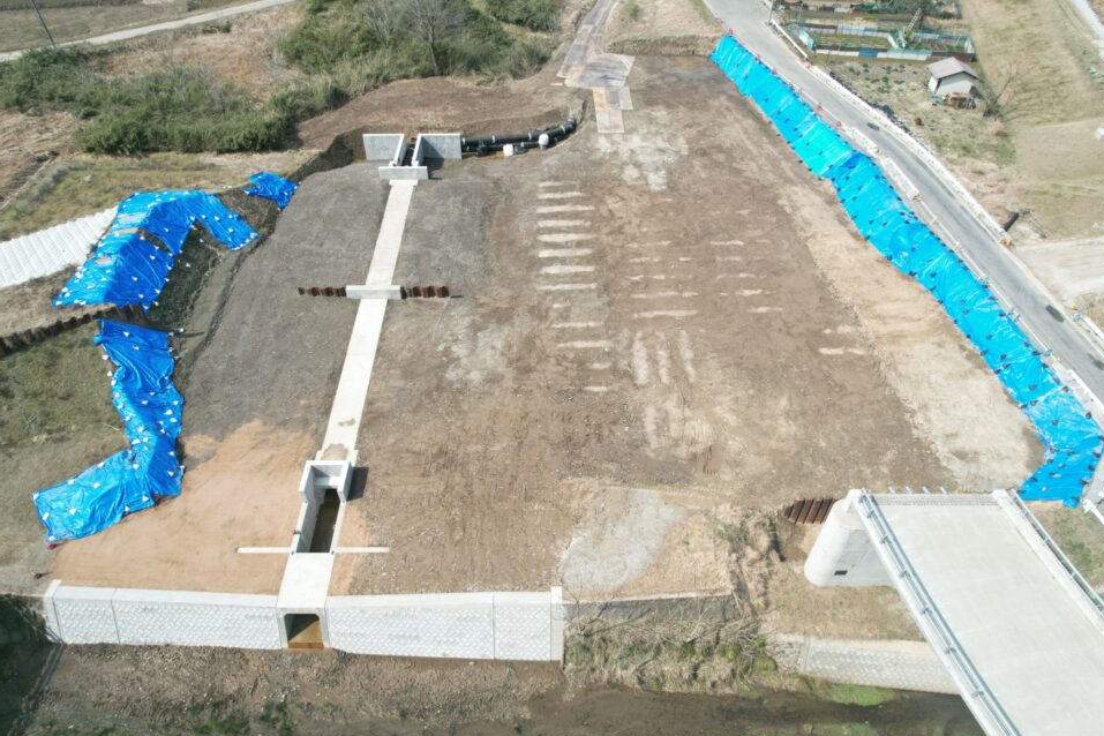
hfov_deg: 76.1
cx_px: 559
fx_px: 705
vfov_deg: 55.1
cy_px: 366
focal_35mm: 23
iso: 110
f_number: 2.8
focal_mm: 8.38
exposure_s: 1/1250
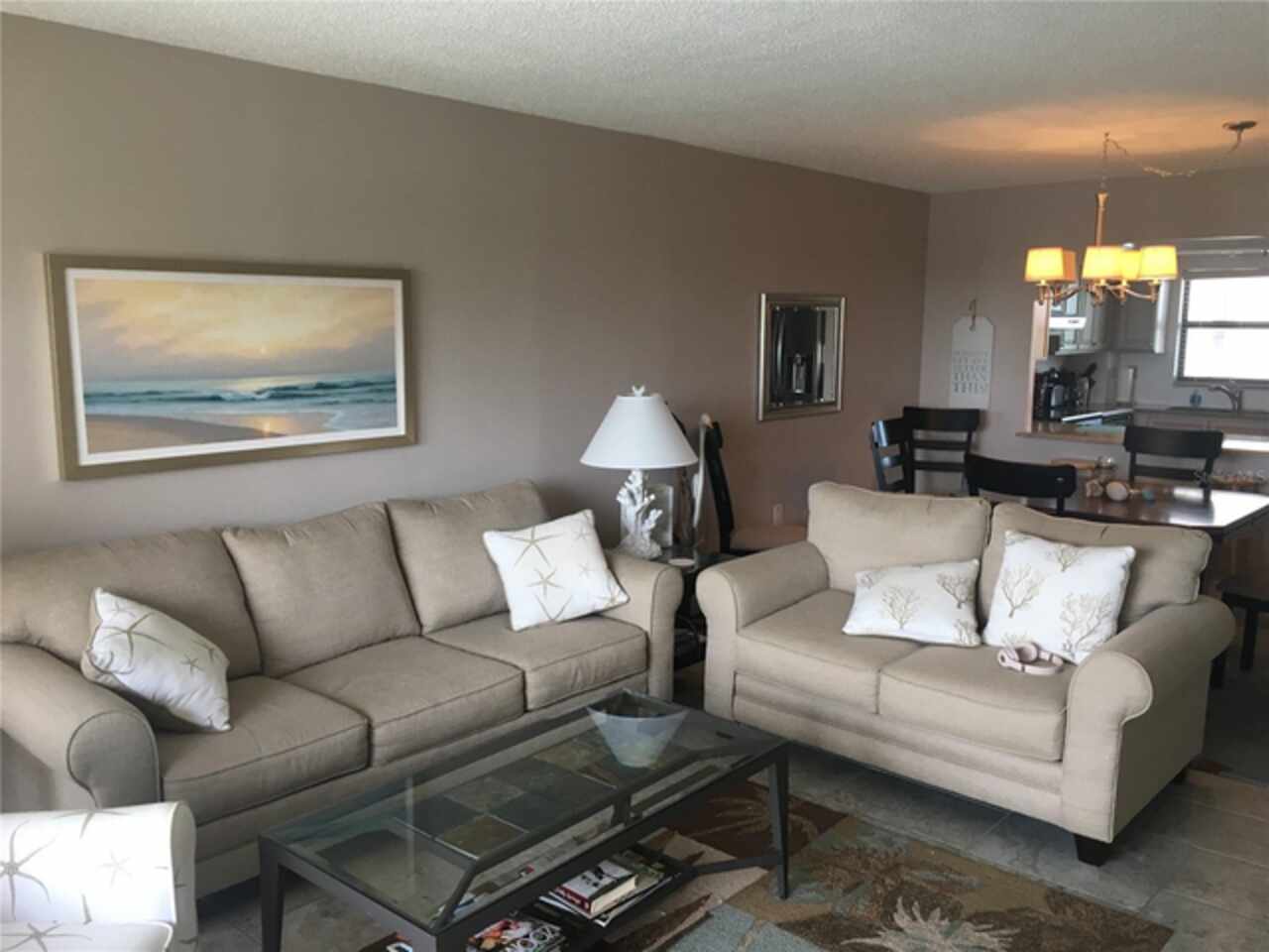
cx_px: 634
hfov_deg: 61.7
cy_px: 476
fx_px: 1063
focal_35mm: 29
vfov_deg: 48.2
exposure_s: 1/30
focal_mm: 4.15
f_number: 2.2
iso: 32
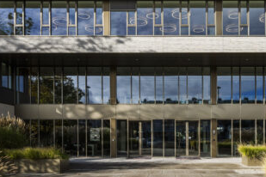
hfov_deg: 53.6
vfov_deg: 37.8
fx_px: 259
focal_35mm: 35
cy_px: 86
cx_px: 171
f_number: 9
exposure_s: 1/200
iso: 100
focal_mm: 18
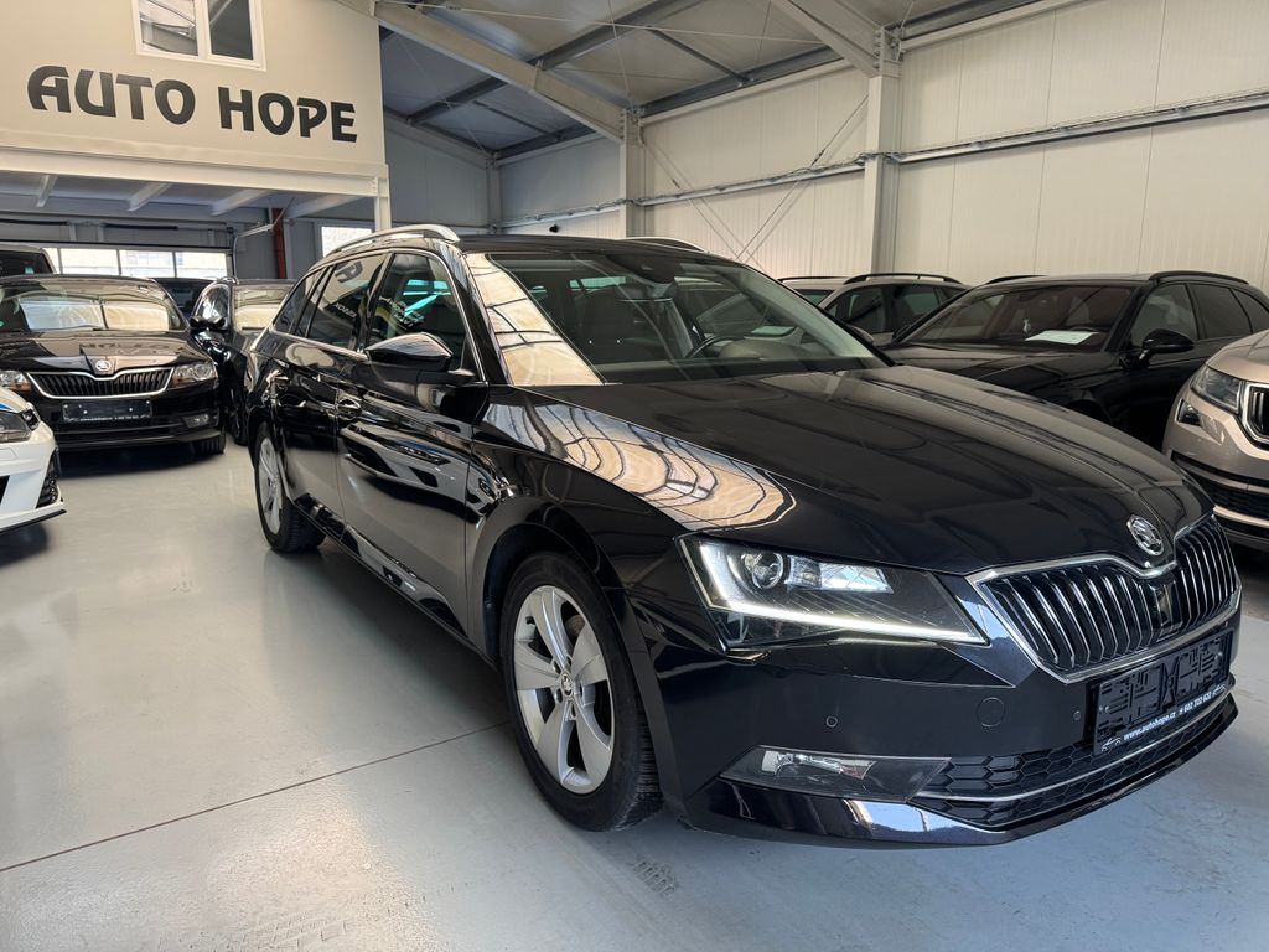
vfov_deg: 56.8
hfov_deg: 71.6
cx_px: 634
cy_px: 476
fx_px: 880
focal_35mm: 24
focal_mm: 6.76
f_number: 1.78
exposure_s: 1/60
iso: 200
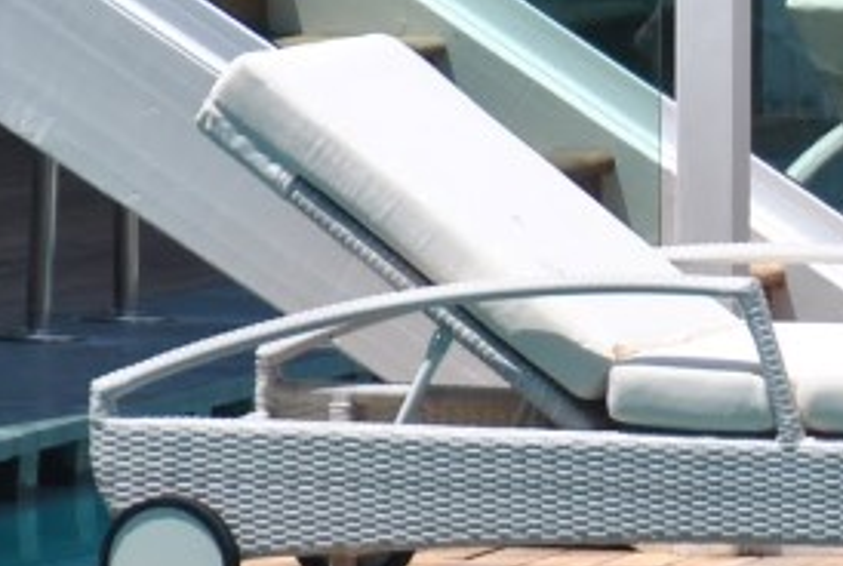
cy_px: 338
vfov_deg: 2.0
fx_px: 16474
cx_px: 1284
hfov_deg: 2.9
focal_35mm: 702
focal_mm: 112
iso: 100
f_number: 5.6
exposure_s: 1/500
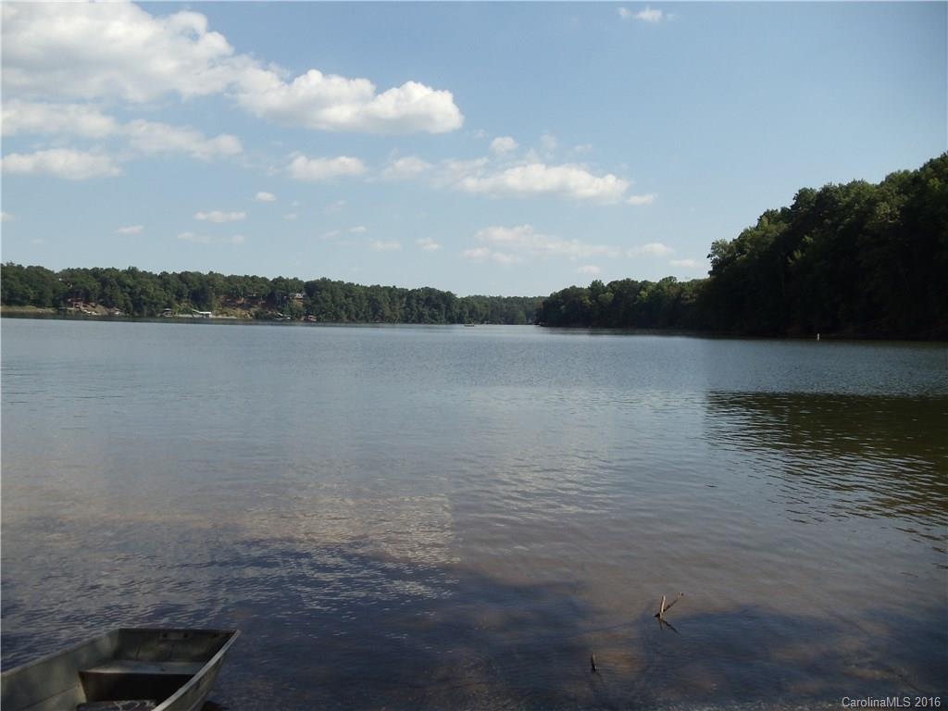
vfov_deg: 32.9
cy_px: 356
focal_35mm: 44
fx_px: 1205
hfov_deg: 42.9
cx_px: 474
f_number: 7.1
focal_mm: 6
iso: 100
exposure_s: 1/400
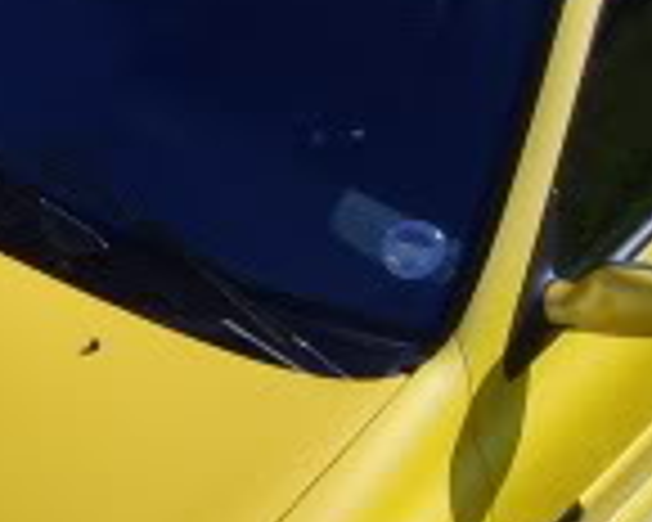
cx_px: -391
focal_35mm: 205
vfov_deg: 7.5
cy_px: 58
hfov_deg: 9.1
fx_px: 3956
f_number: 5.6
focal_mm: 9.86
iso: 71
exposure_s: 1/229
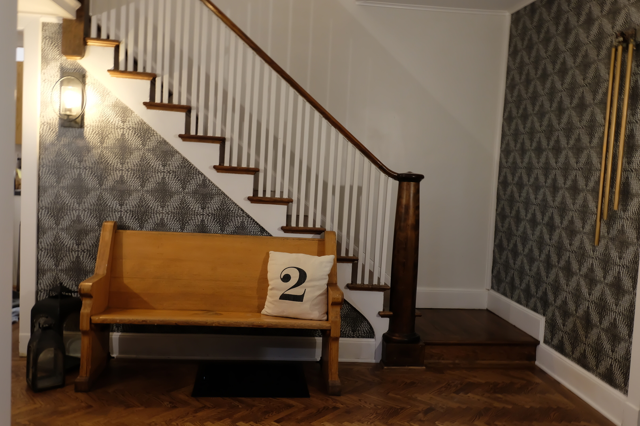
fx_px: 569
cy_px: 213
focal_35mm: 32
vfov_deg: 41.1
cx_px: 320
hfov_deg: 58.7
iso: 800
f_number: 4
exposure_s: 1/15
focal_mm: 21.1
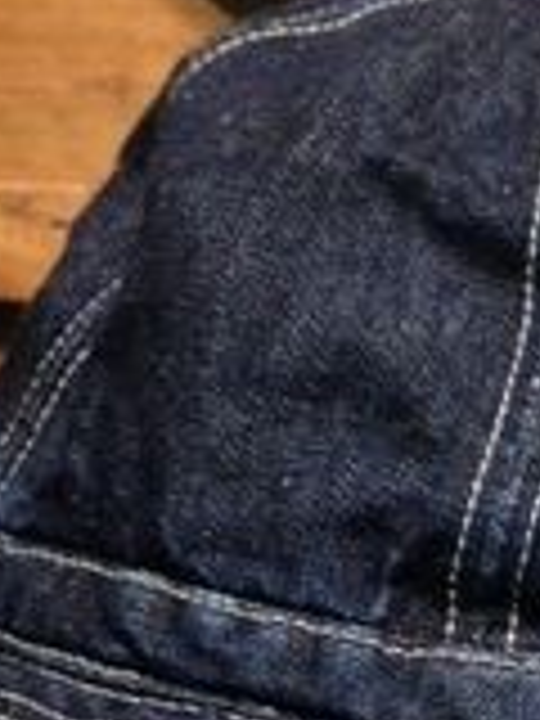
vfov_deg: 17.7
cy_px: 578
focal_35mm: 110
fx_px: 2288
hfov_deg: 13.4
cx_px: 468
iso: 64
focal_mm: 4.12
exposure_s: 1/20
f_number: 2.4
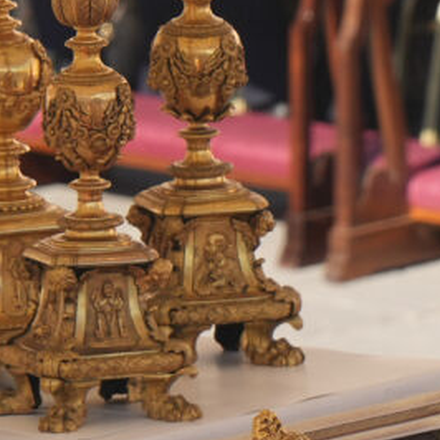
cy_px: 740
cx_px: 636
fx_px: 45328
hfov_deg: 0.6
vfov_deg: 0.6
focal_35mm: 3152
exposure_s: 1/1600
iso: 400
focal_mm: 560
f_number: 4
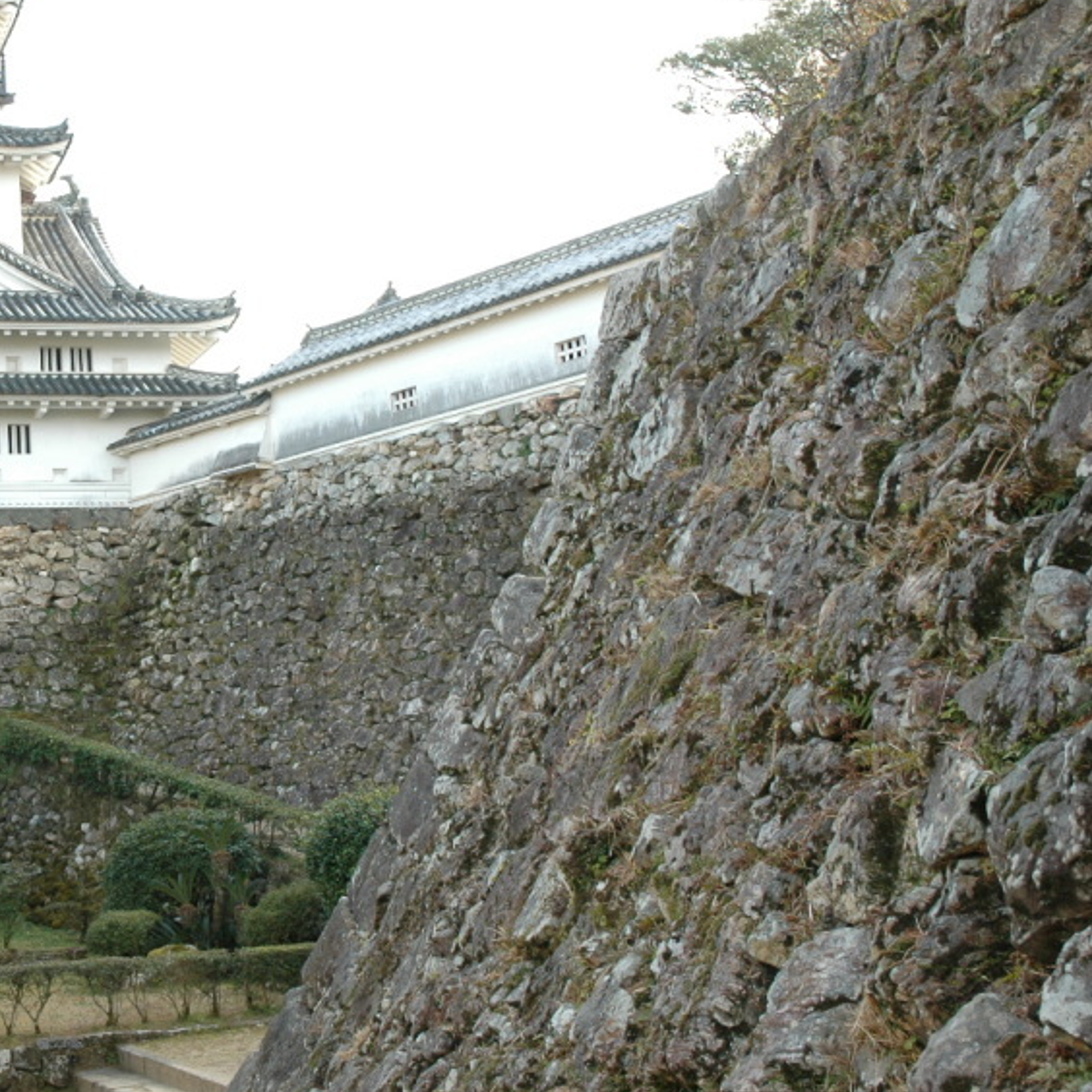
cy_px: 491
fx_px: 2062
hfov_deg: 28.5
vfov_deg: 29.6
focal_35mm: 58
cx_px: 106
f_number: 6.3
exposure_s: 1/160
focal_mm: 25
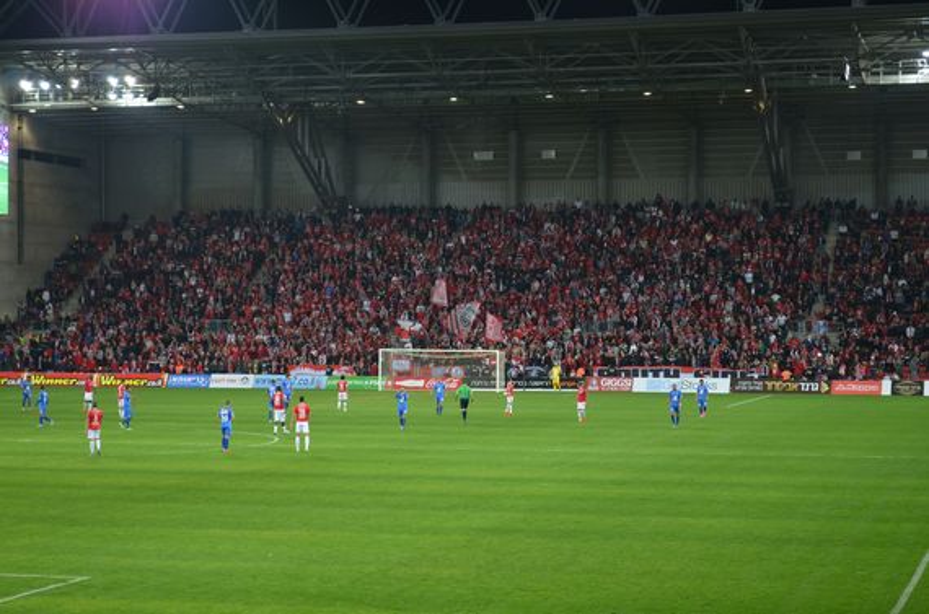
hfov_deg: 24.7
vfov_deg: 16.5
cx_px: 464
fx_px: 2124
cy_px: 307
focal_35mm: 82
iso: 500
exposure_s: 1/60
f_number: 5.6
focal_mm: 55
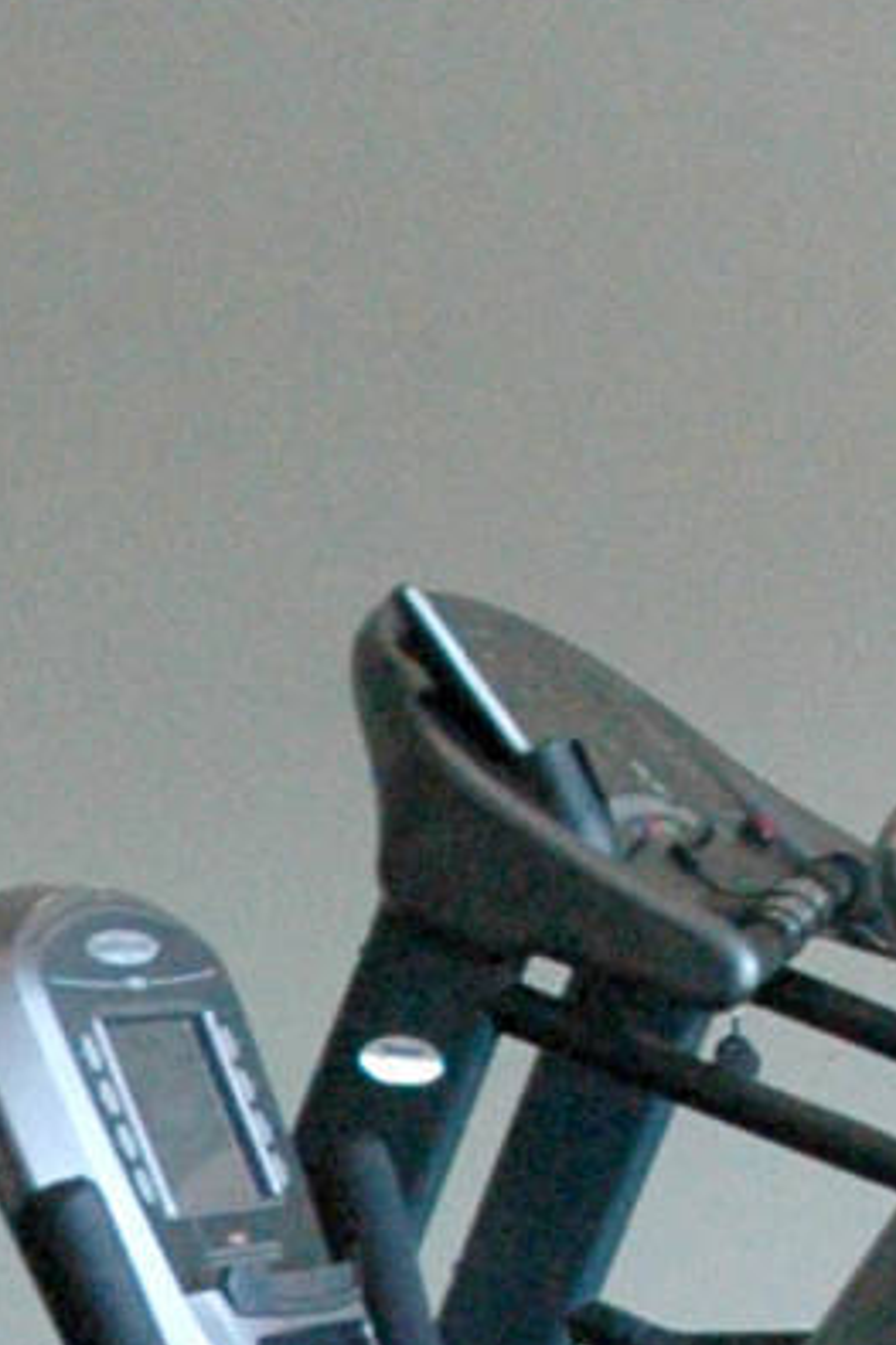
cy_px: 1731
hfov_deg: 5.2
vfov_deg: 7.7
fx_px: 9827
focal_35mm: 263
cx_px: -399
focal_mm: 24
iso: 1000
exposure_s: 1/125
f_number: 5.6
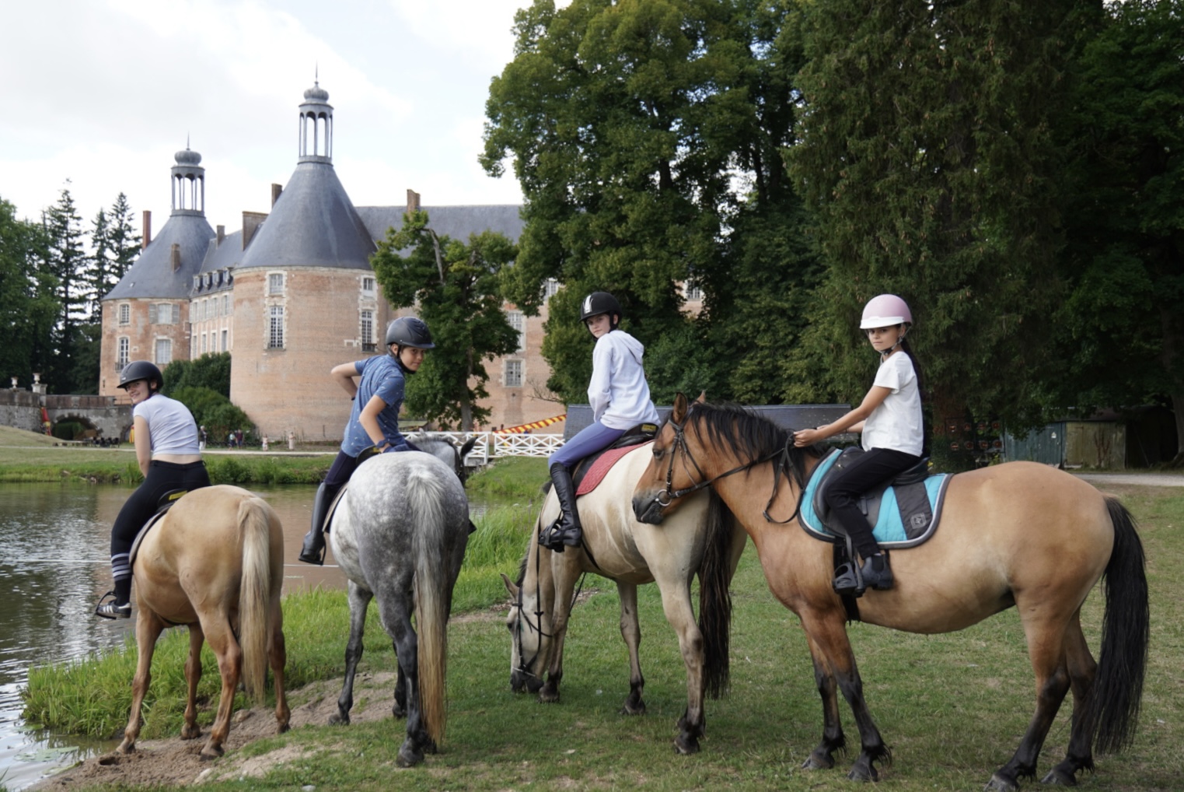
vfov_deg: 33.1
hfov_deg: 47.9
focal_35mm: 40
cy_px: 396
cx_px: 592
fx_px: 1333
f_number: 2.8
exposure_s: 1/640
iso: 100
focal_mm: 27
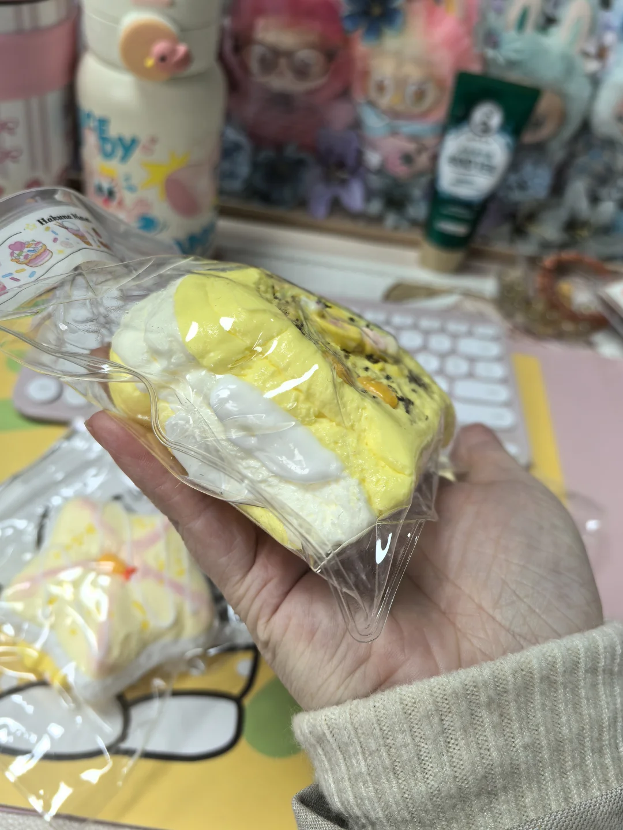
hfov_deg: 51.4
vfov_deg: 65.3
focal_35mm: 27
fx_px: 648
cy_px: 415
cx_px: 312
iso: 80
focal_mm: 5.75
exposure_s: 1/100
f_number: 2
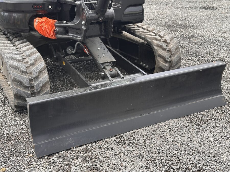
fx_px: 319
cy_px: 86
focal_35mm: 48
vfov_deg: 30.3
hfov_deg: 39.7
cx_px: 115
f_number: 1.78
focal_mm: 6.86
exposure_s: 1/303
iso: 64
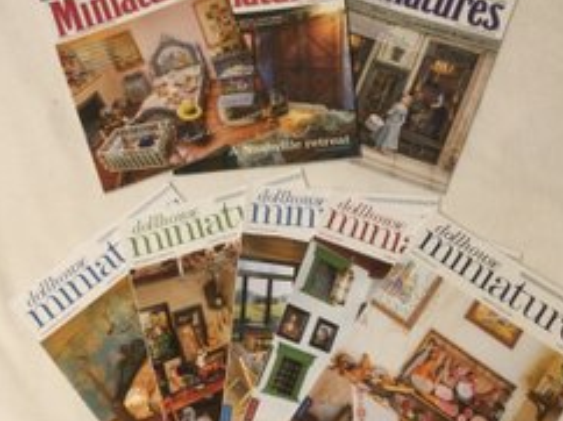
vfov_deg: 32.8
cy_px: 222
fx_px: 715
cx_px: 280
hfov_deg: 43.0
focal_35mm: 44
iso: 200
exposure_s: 1/20
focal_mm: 3.3
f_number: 2.4
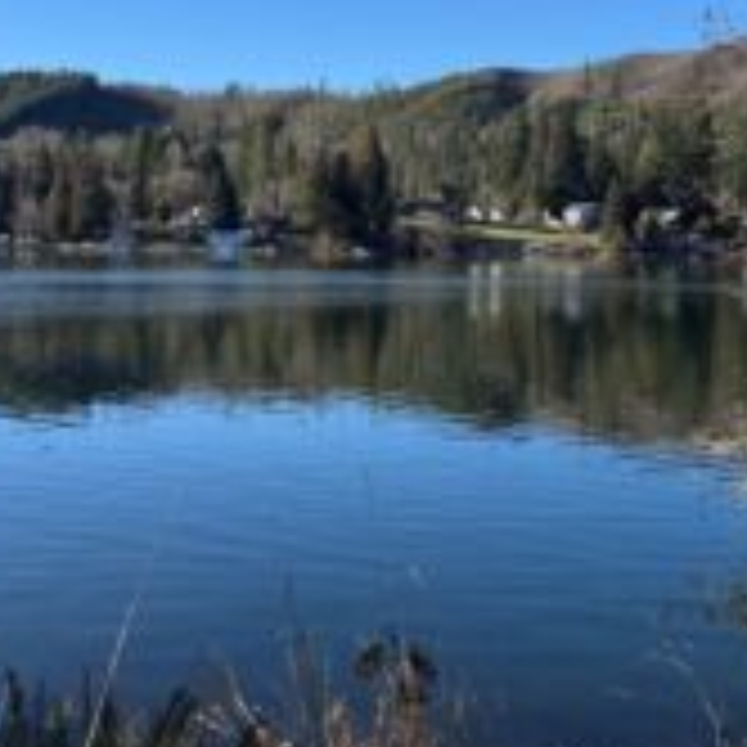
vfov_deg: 33.0
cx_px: 261
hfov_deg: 33.2
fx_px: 1245
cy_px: 225
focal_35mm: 51
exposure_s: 1/2959
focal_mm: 6.76
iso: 80
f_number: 1.78
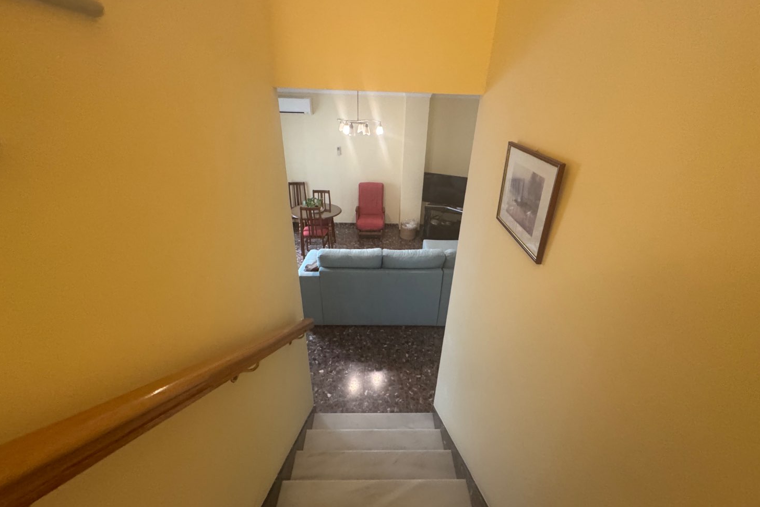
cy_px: 259
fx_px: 317
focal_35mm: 15
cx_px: 389
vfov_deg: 77.3
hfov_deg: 100.4
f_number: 2.2
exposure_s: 1/50
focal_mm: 2.22
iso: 500
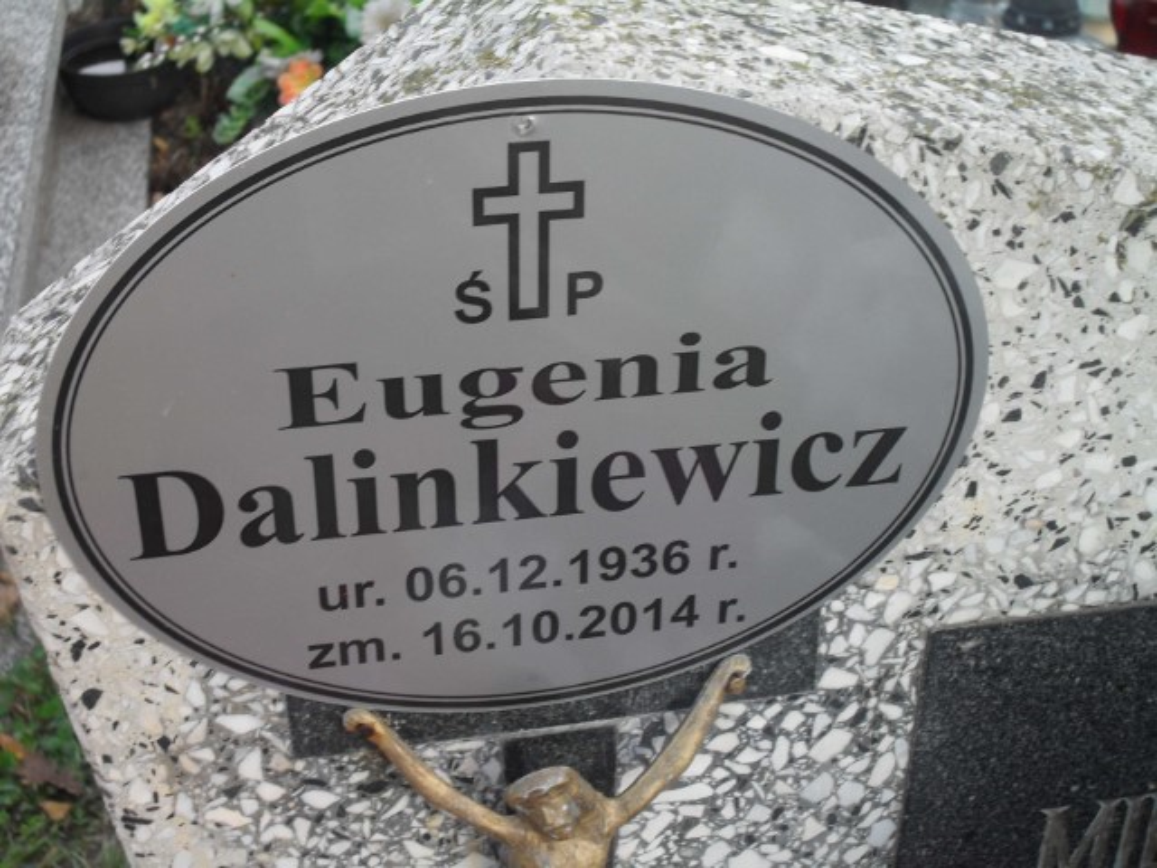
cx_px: 578
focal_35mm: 57
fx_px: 1905
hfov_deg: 33.8
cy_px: 434
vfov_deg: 25.7
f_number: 4.3
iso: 100
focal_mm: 10.1
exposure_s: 1/90
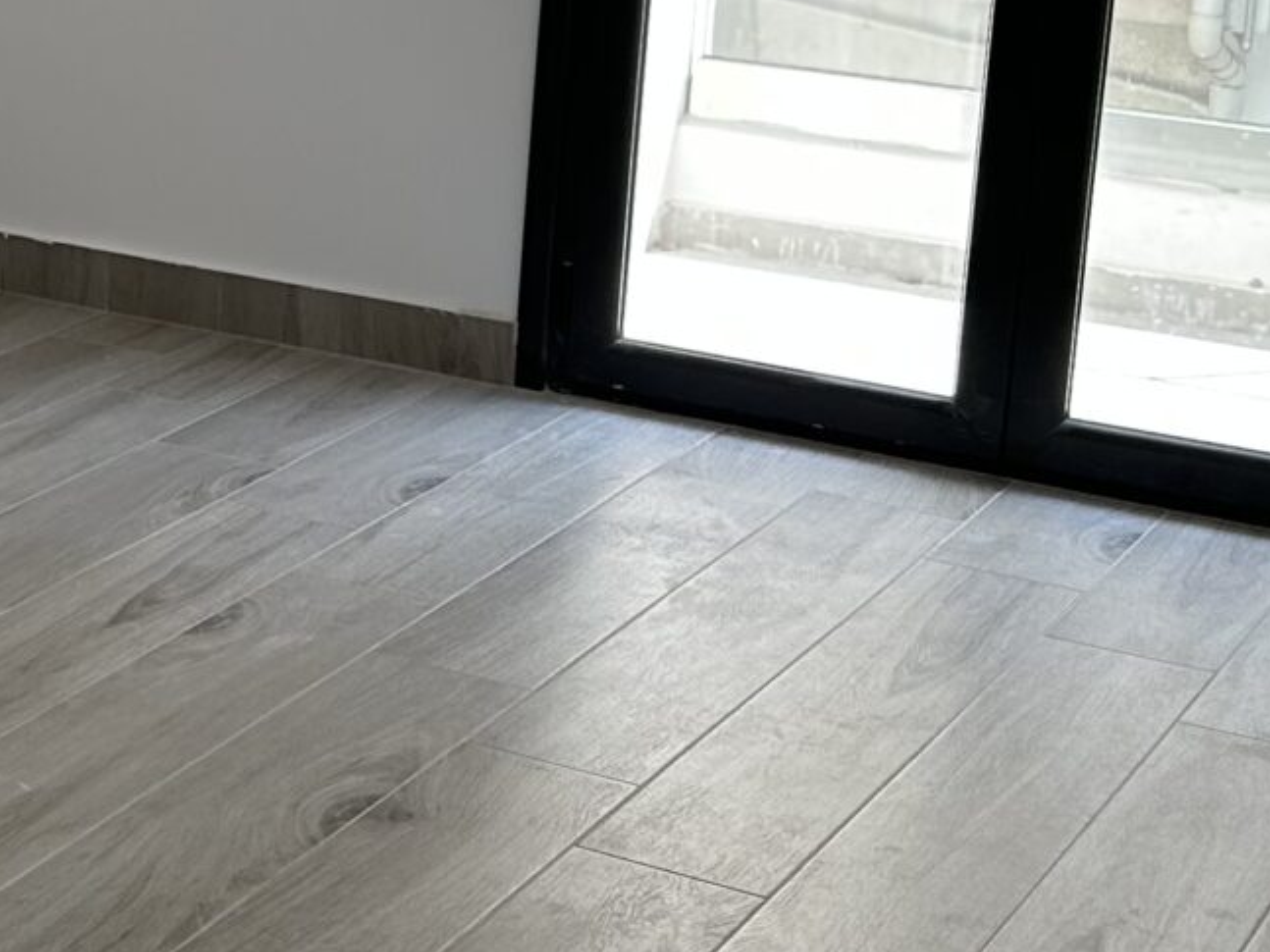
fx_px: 3485
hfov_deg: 19.6
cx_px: -196
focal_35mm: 95
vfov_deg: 15.4
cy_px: 157
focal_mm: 6.86
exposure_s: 1/324
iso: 80
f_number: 1.78
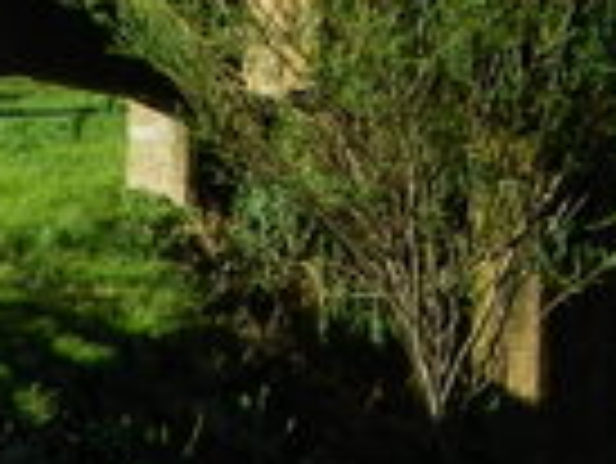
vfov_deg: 7.8
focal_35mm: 181
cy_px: -505
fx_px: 3224
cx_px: 1470
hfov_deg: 9.7
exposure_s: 1/400
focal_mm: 5.6
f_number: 3.2
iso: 80
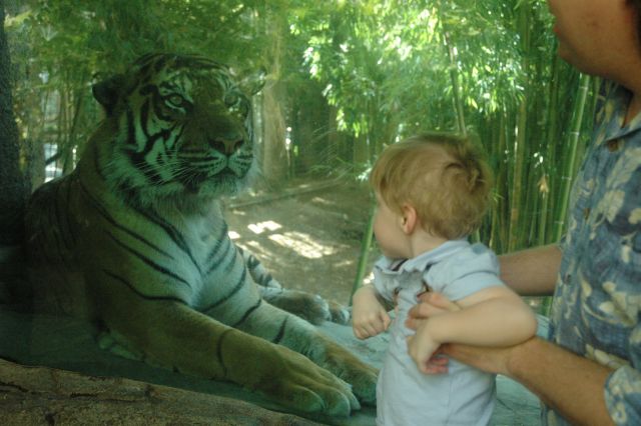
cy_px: 213
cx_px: 320
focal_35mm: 46
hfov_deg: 42.3
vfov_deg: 28.9
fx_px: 827
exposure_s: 1/30
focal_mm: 31
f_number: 4
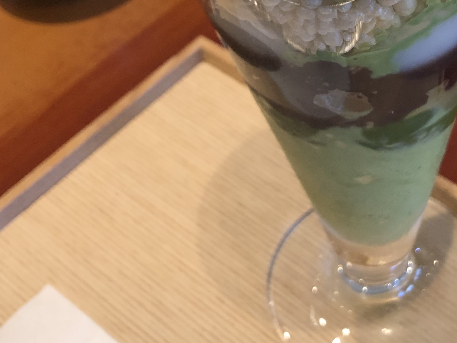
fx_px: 911
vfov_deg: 21.0
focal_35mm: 69
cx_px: 355
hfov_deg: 27.7
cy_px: 57
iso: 32
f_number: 1.8
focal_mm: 3.99
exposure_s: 1/30
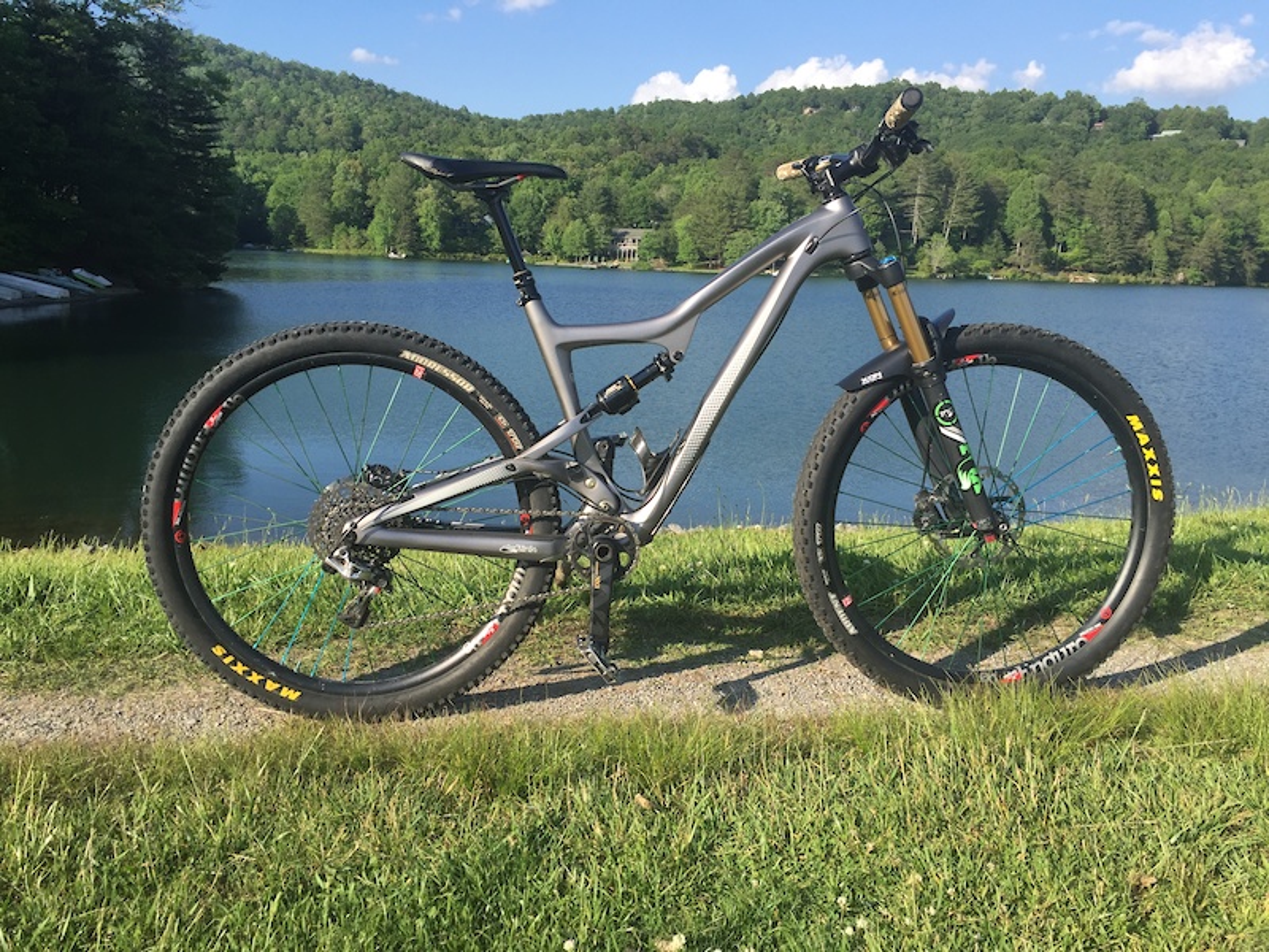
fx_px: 1063
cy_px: 476
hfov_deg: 61.7
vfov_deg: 48.2
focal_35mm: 29
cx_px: 634
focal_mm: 4.15
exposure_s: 1/898
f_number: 2.2
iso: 32
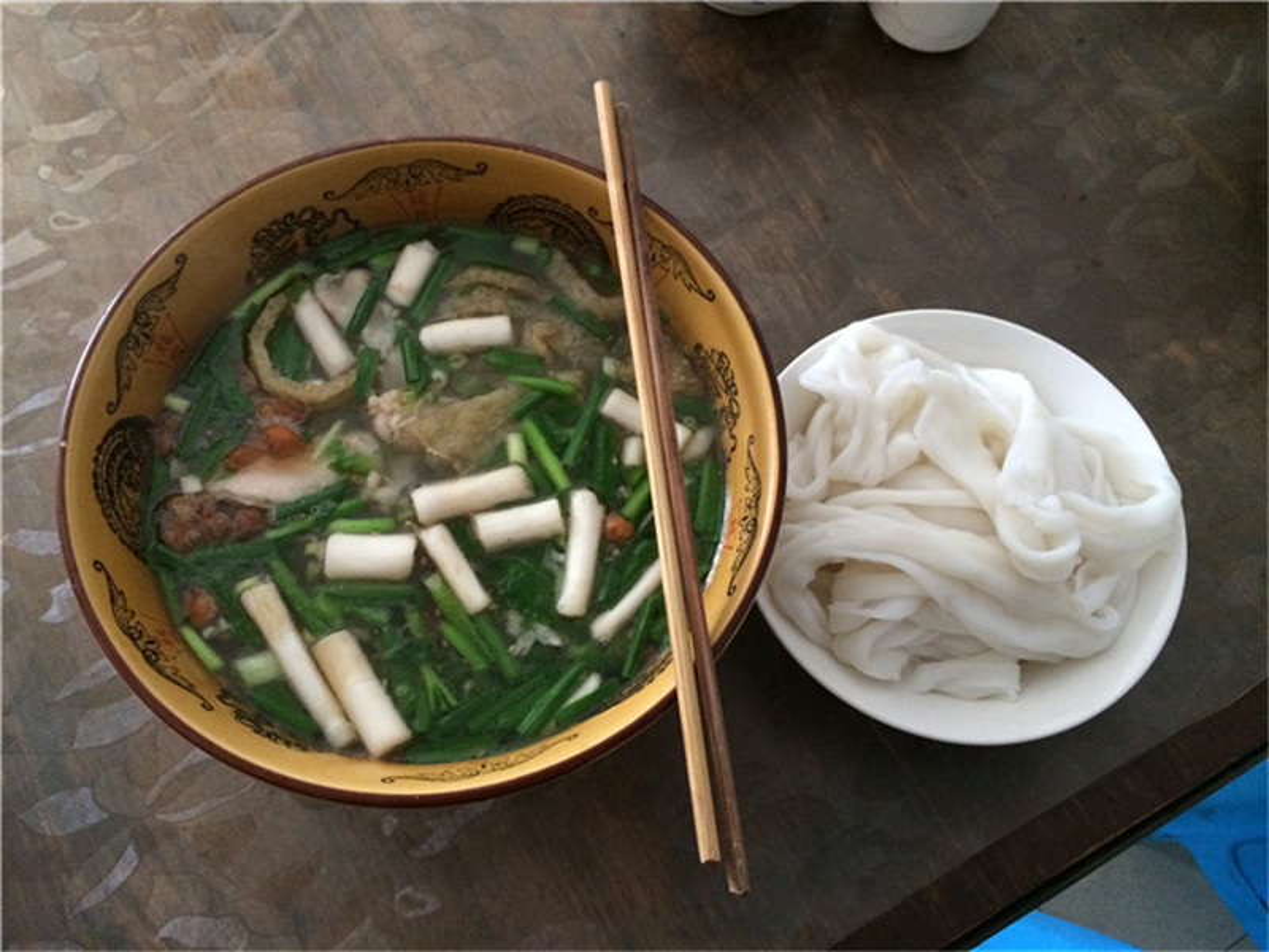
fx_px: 1100
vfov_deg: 46.8
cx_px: 634
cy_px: 476
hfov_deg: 60.0
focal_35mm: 30
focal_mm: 4.12
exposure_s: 1/30
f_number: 2.2
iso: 200
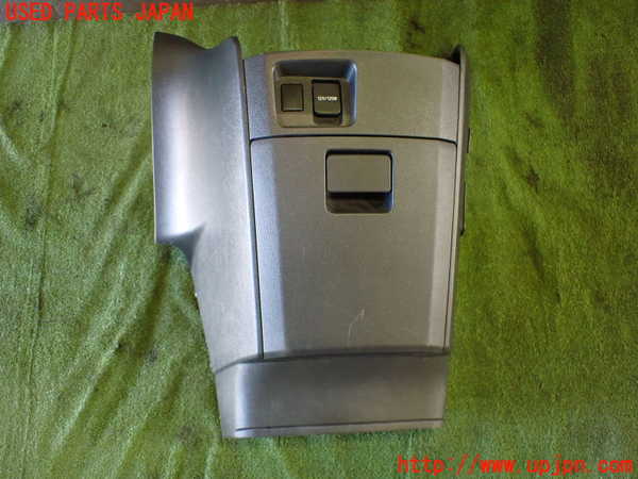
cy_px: 240
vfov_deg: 46.8
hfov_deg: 60.0
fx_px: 553
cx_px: 319
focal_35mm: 30
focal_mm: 5.4
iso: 800
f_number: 2.3
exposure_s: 1/50
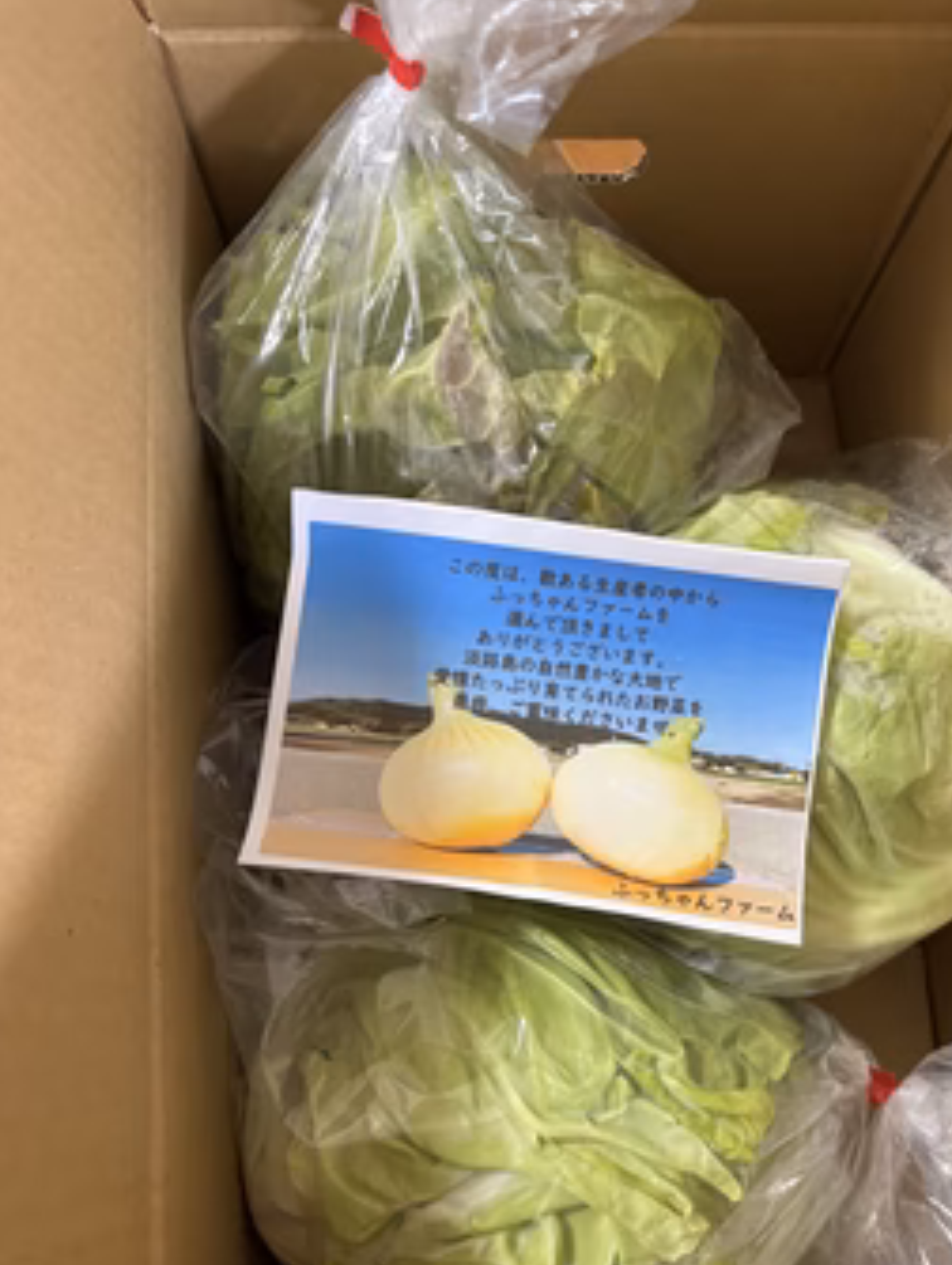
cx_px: 555
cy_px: 717
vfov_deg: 58.1
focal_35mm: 31
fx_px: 1135
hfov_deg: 45.4
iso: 320
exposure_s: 1/60
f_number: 1.6
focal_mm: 5.96
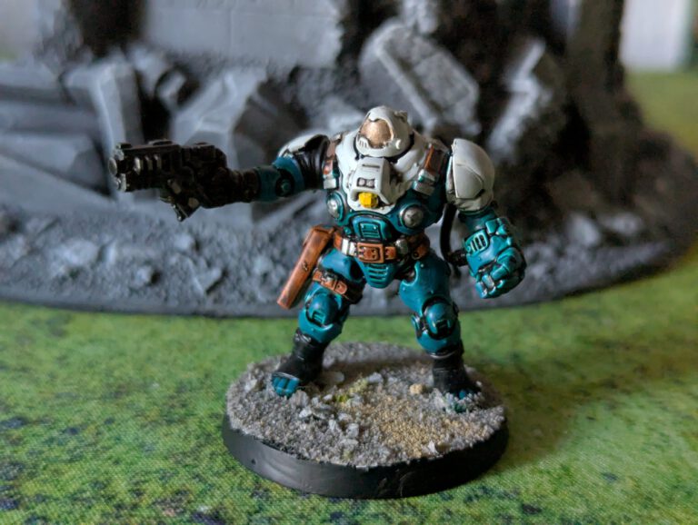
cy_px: 262
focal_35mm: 48
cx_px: 349
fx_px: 969
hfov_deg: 39.6
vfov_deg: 30.3
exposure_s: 1/89.5
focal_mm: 6.81
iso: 1300
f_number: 1.85
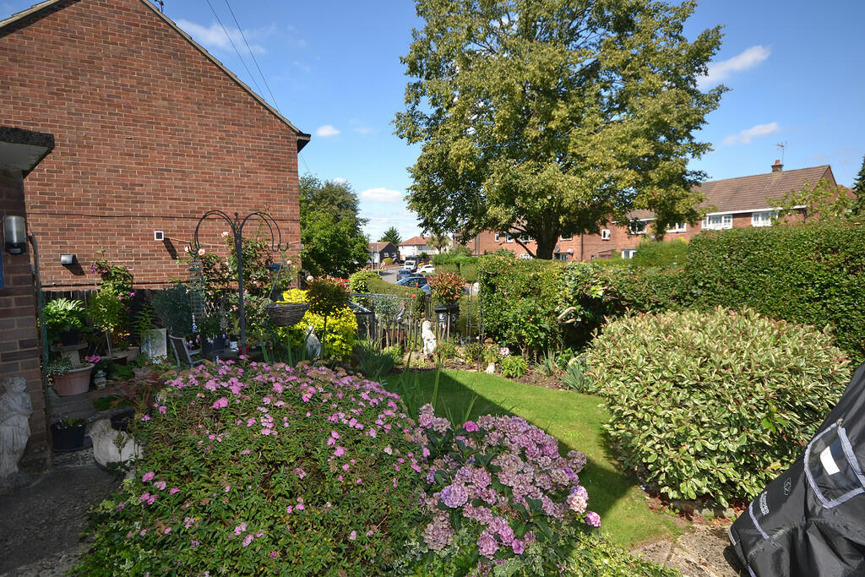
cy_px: 288
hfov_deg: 90.0
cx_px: 432
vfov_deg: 67.4
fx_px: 433
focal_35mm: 18
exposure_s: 1/200
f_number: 7.1
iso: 100
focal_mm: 12
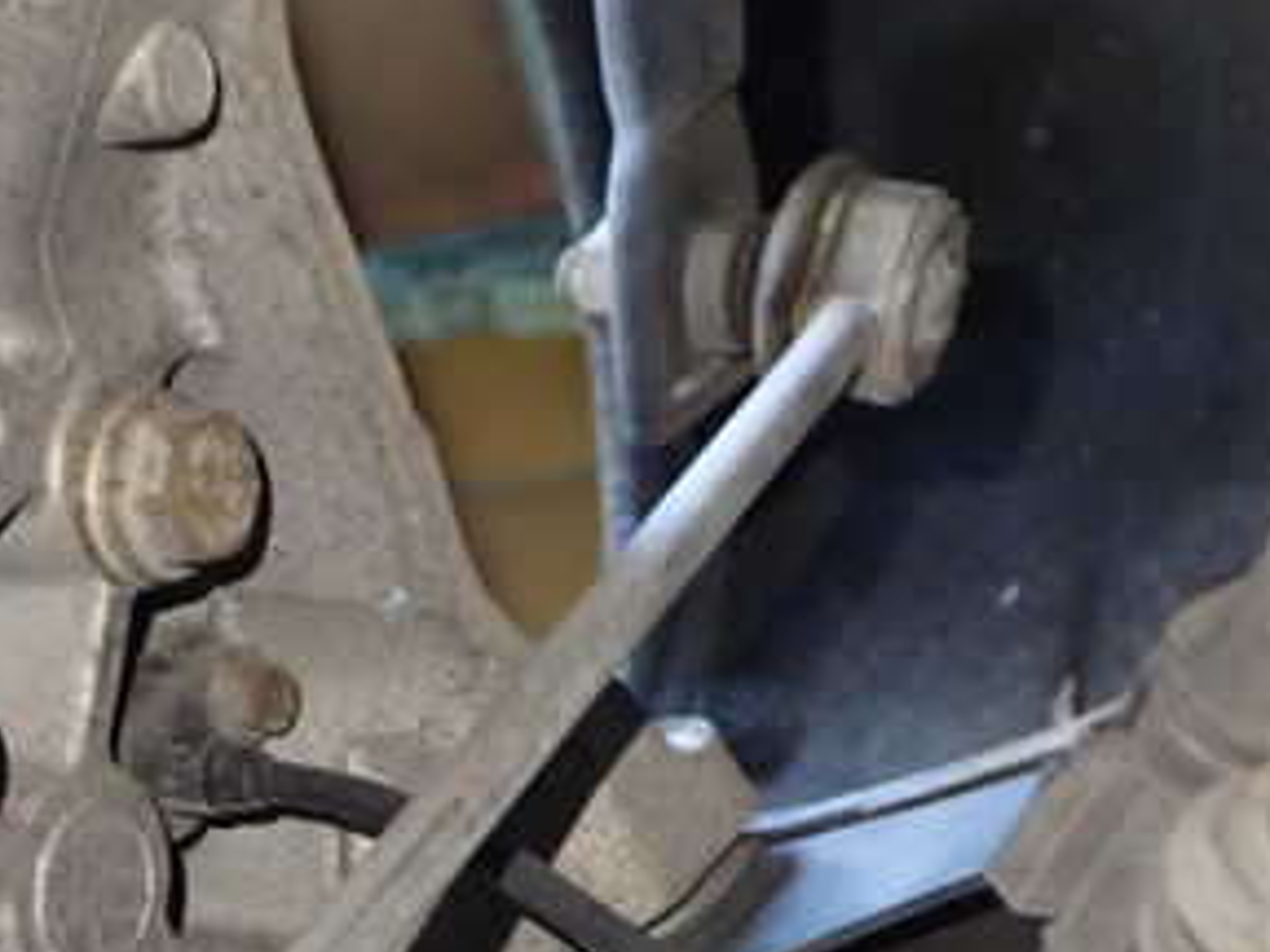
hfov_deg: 25.6
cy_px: 978
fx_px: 2752
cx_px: 295
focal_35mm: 75
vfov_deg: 19.0
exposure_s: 1/30
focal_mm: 6.37
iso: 800
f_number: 2.5
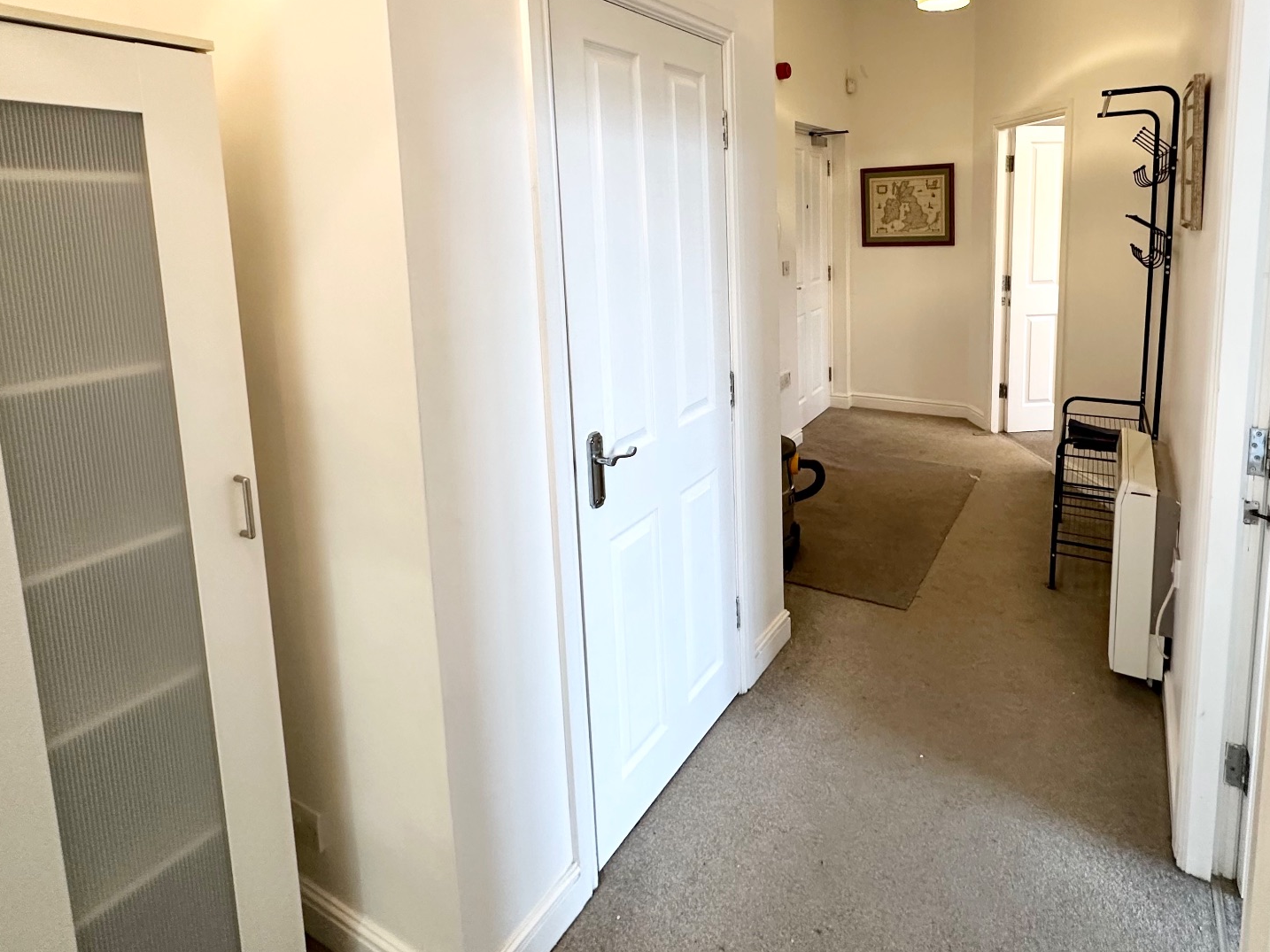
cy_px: 306
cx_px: 749
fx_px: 734
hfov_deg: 81.0
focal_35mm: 20
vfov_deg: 64.0
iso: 200
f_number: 2.2
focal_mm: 2.22
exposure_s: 1/50
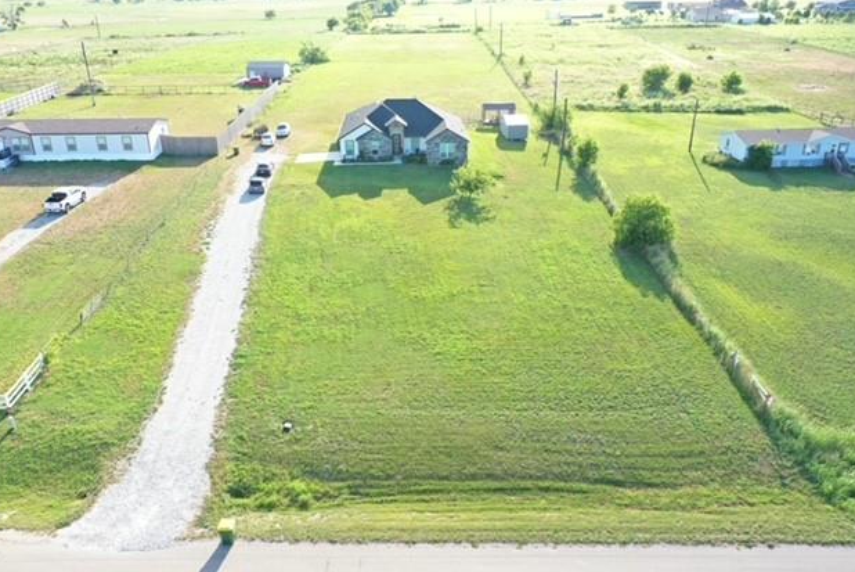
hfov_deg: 63.6
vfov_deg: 45.0
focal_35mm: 29
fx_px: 689
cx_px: 428
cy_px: 294
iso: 100
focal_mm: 10.26
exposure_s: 1/120
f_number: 4.5
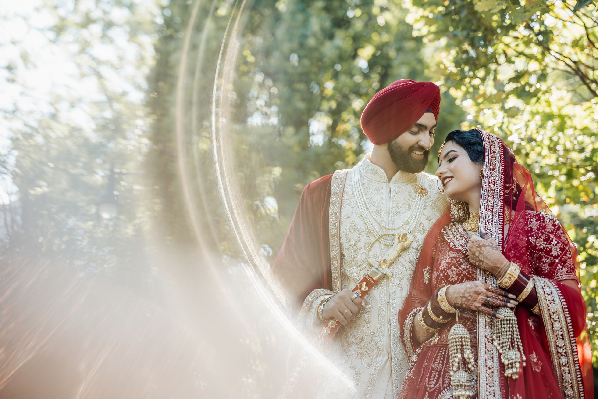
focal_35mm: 50
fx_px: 831
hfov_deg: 39.6
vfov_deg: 27.0
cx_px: 299
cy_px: 200
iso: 200
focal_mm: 50
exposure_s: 1/500
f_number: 1.8
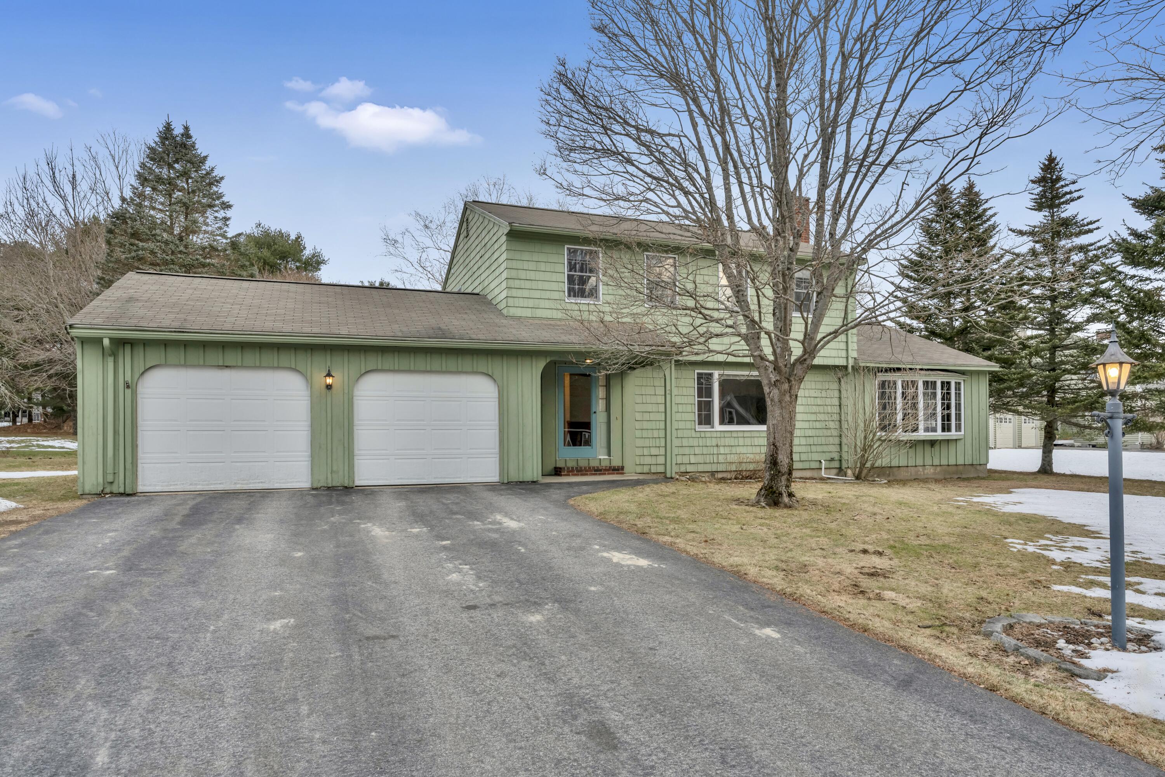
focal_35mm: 21
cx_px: 582
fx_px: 680
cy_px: 388
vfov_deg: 59.5
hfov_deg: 81.2
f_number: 8
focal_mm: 21
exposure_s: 1/60
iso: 800
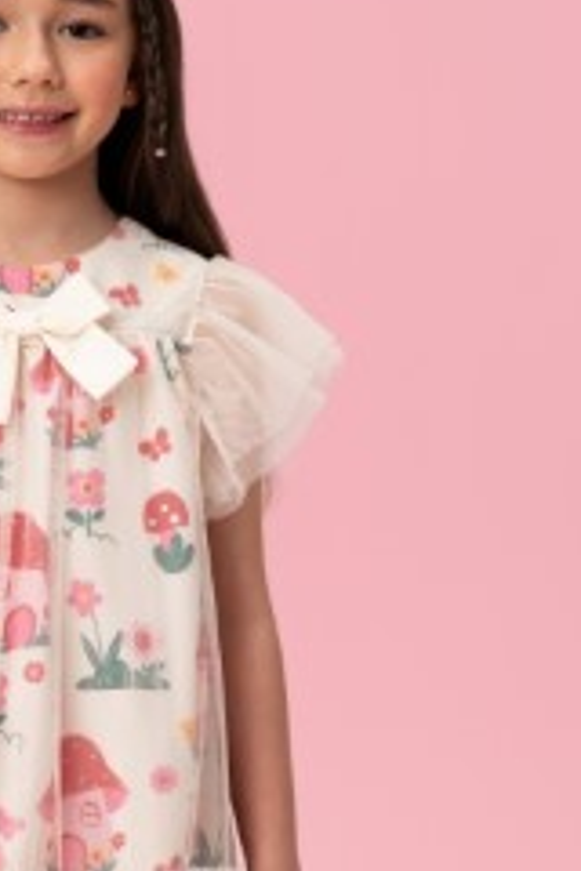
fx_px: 5664
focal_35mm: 234
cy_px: 817
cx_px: 22
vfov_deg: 8.8
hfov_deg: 5.9
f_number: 6.3
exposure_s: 1/125
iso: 100
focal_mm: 73
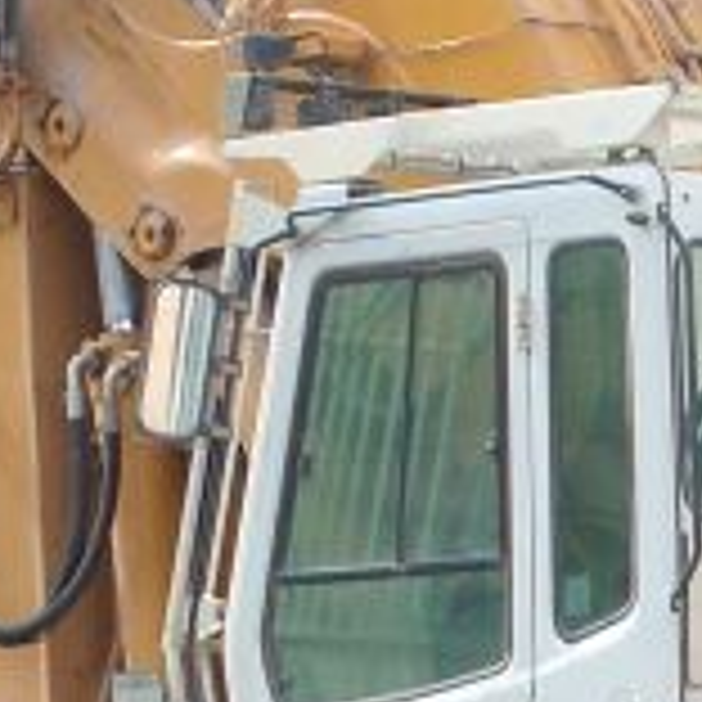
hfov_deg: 4.8
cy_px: 950
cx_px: 1305
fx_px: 8306
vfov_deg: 4.8
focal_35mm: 362
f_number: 4.3
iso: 50
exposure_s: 1/272
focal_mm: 13.39
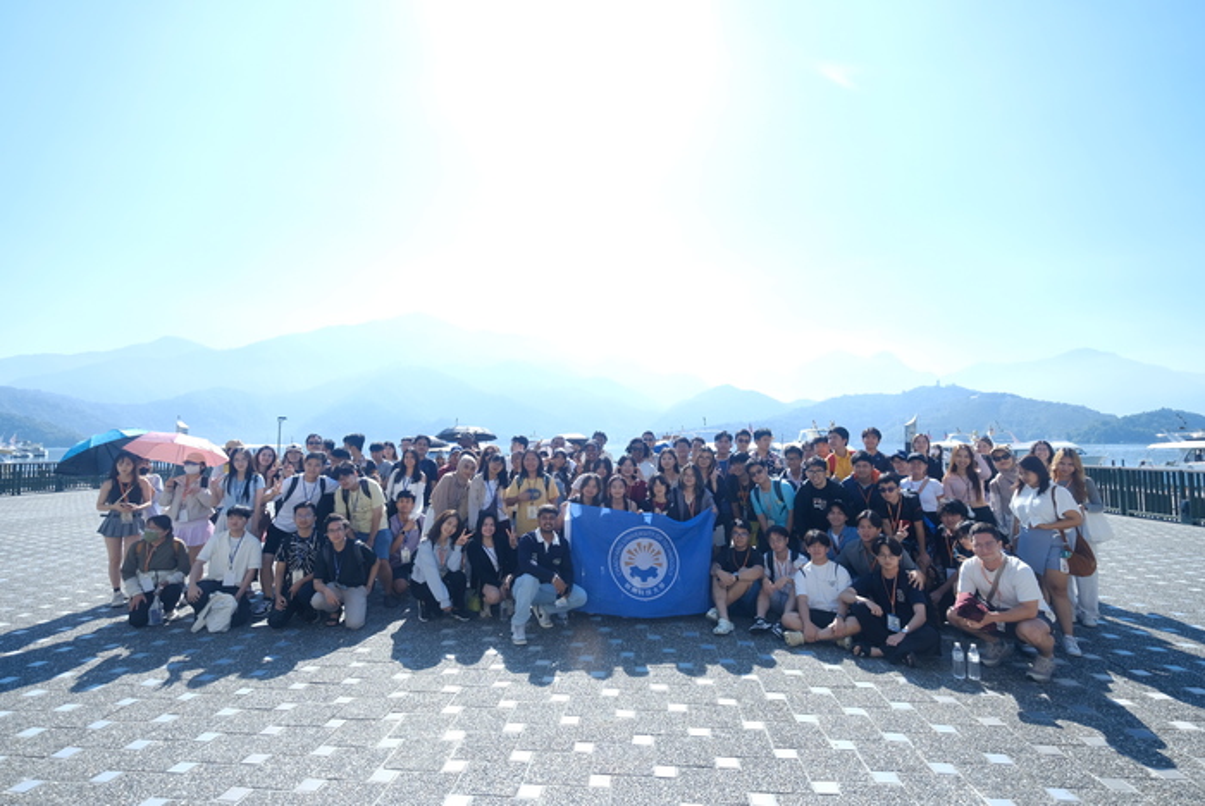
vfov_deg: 70.5
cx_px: 602
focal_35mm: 17
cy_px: 403
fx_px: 569
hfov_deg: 93.2
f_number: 4
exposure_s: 1/1000
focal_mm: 11.5
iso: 250
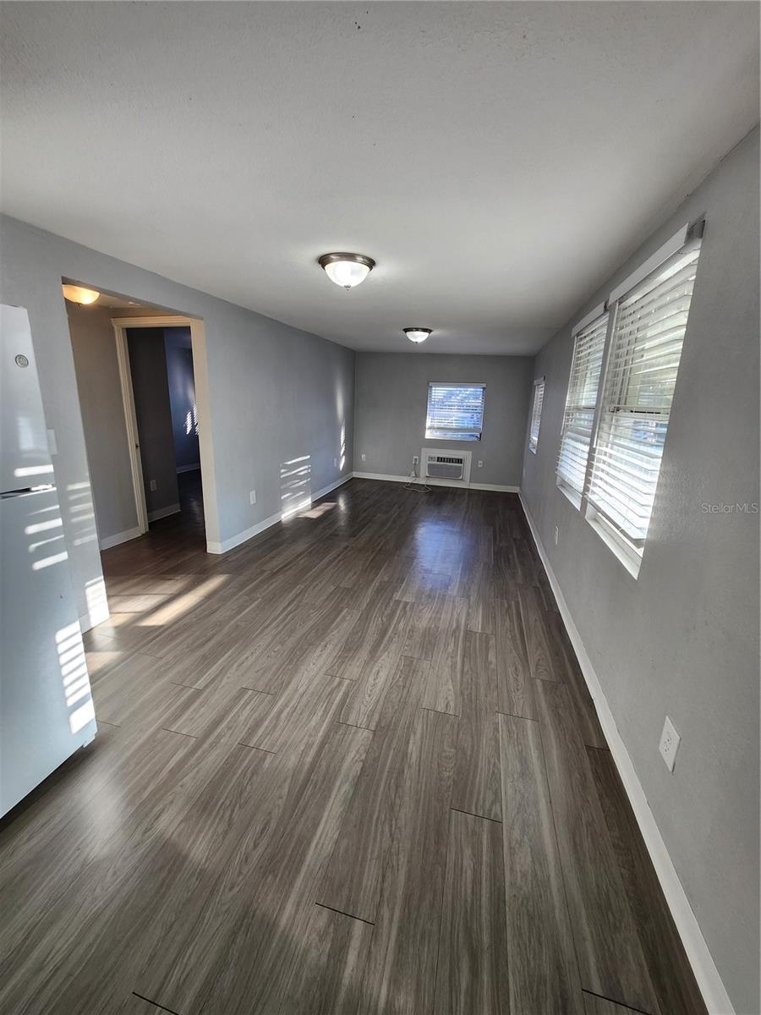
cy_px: 508
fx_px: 381
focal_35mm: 13
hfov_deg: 89.9
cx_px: 380
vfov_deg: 106.2
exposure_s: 1/60
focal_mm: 1.74
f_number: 2.2
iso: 50
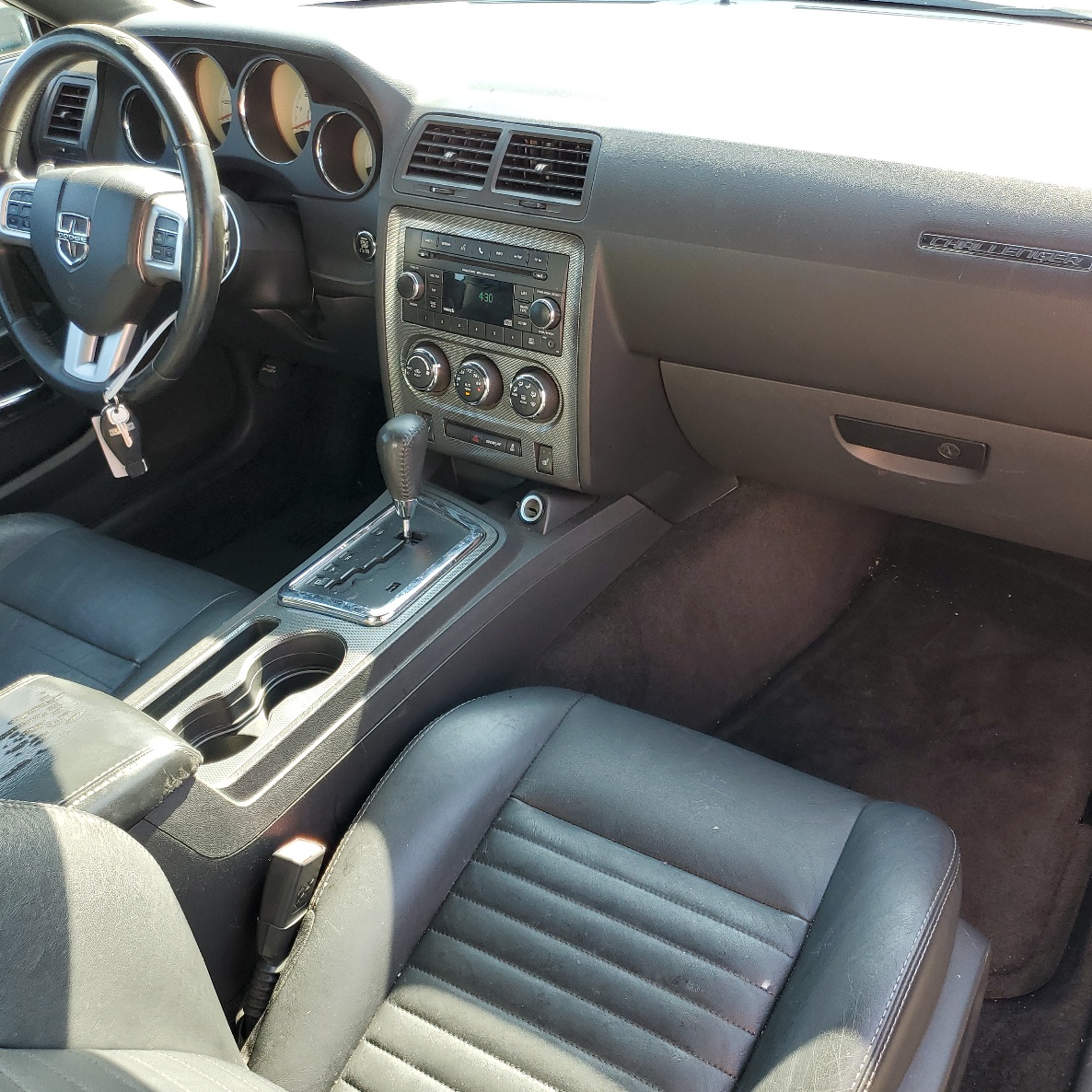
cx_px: 587
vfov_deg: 52.5
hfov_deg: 52.5
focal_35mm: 31
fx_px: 1106
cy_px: 541
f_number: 1.5
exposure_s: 1/179
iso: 50
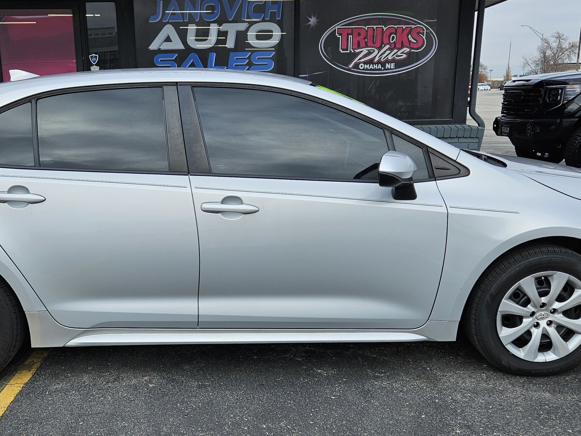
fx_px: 638
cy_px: 252
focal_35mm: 38
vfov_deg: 37.6
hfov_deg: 48.7
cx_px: 238
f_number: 1.8
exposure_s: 1/1013
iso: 25
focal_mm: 5.4
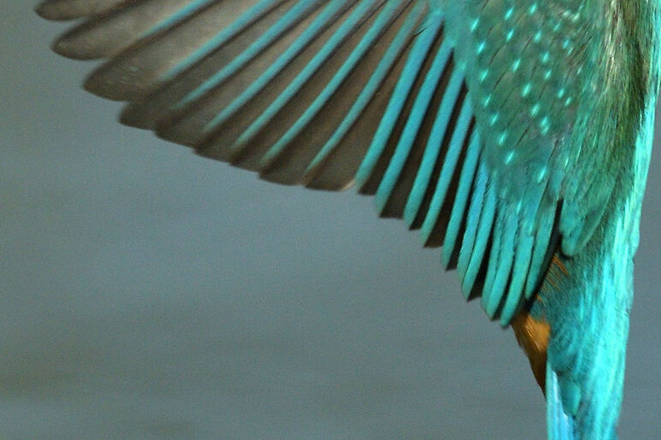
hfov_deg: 1.3
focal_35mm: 1535
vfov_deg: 0.9
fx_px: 28182
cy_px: -65
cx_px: 506
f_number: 8
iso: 400
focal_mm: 330
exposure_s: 1/4000
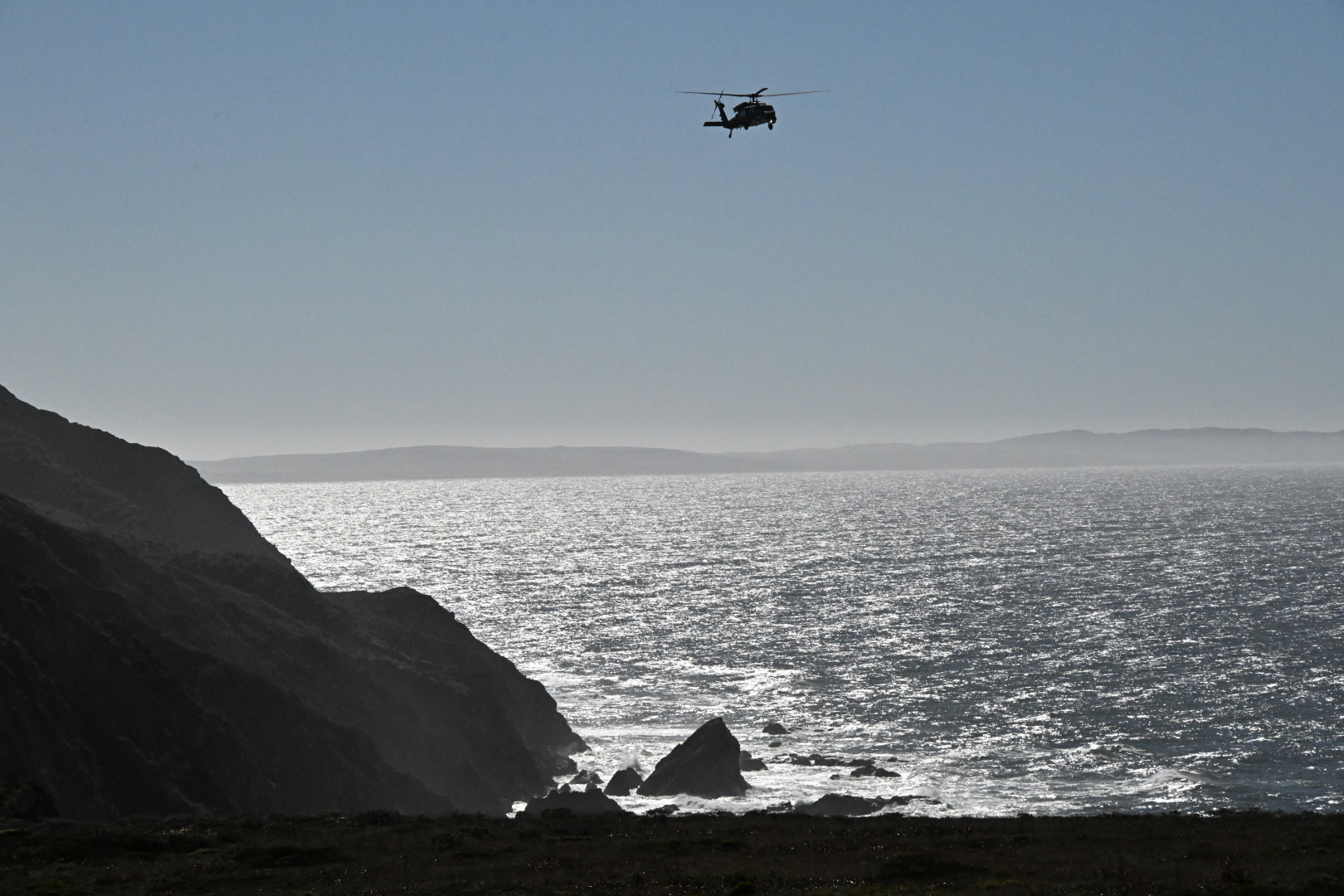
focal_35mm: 140
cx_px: 672
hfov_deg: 14.7
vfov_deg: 9.8
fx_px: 5226
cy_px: 448
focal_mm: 140
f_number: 18
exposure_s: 1/20000
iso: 8000
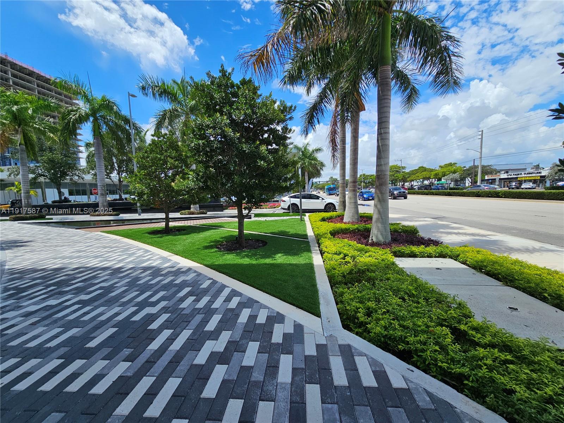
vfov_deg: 89.9
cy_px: 212
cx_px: 282
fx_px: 212
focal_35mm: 13
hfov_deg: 106.2
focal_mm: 2.2
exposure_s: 1/2359
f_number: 2.2
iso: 50
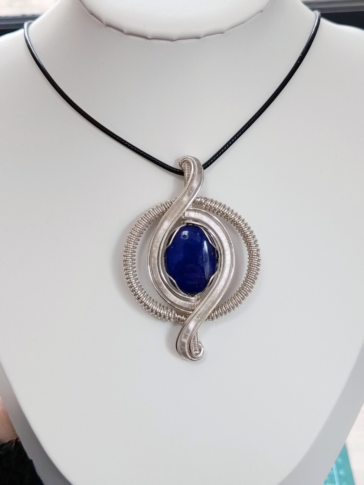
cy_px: 242
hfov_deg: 30.3
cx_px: 182
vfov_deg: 39.7
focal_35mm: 48
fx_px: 673
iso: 1029
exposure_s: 1/100
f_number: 1.7
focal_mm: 5.24
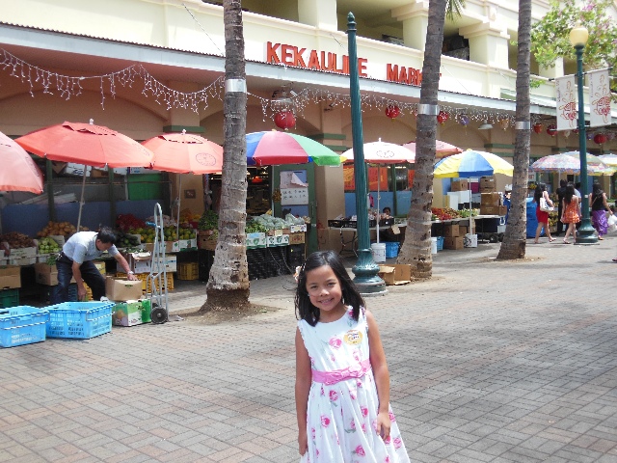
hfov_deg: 47.9
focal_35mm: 39
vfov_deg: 36.8
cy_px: 232
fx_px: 695
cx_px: 308
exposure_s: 1/250
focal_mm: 6.9
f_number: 4.1
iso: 125
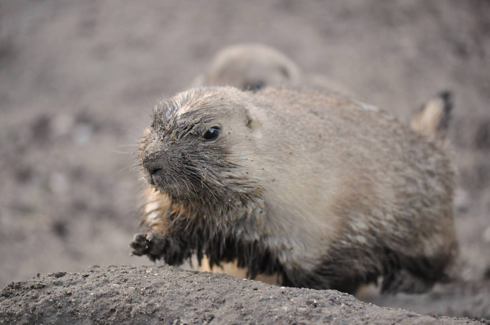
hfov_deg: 11.8
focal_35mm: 174
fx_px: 2366
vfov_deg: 7.9
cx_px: 245
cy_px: 162
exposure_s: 1/500
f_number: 4.8
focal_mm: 116
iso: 1400
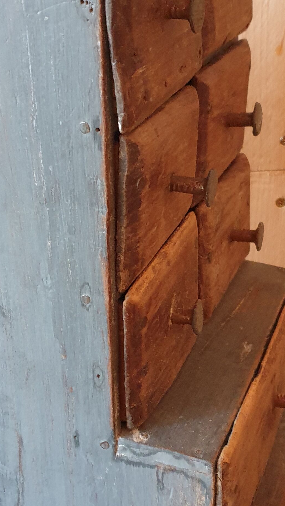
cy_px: 255
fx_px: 833
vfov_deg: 33.8
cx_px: 162
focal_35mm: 62
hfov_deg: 19.4
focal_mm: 4.3
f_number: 1.5
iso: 320
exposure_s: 1/25
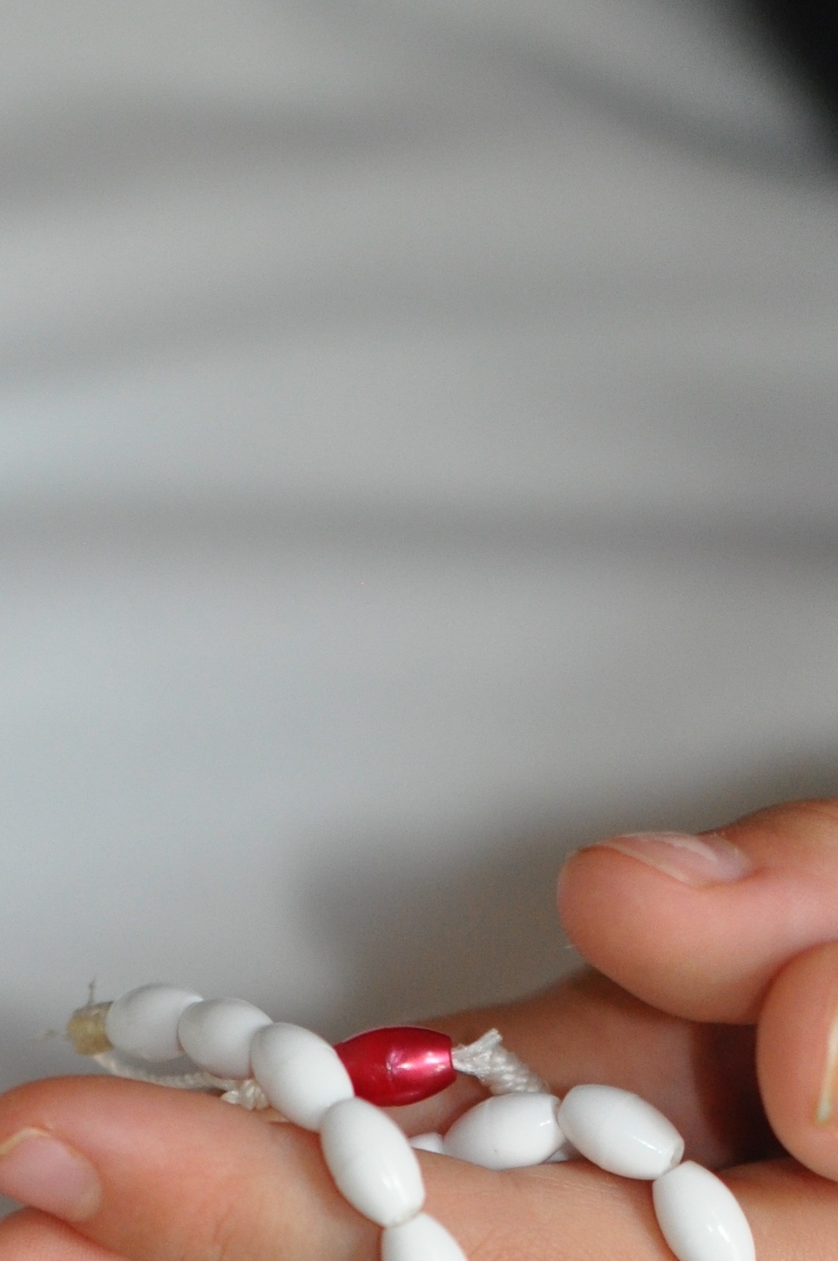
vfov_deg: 10.3
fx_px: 6825
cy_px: 1635
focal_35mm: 195
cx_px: 369
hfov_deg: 7.0
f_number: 2.8
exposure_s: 1/100
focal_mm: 50
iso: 800
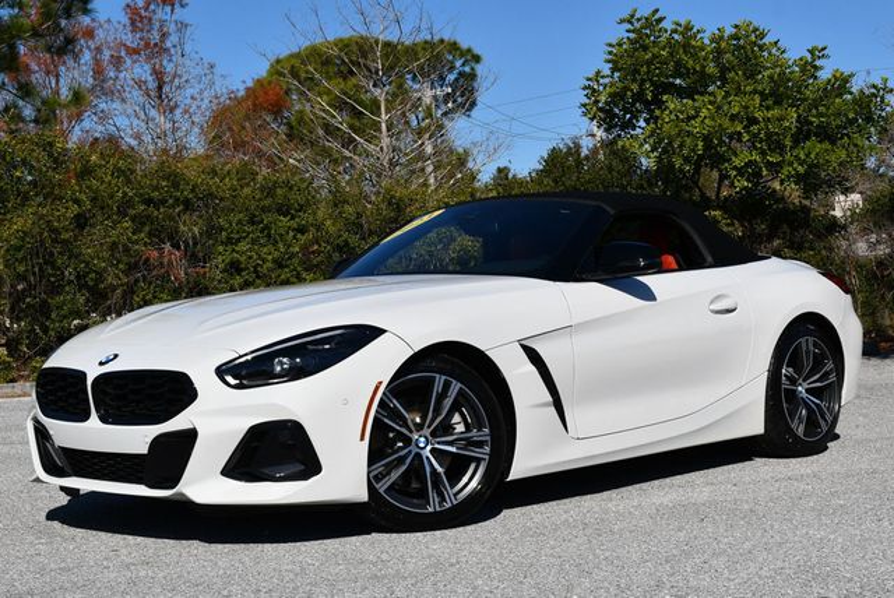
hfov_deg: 33.4
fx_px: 1491
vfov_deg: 22.7
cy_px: 299
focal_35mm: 60
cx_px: 447
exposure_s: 1/400
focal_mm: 30
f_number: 10
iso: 100
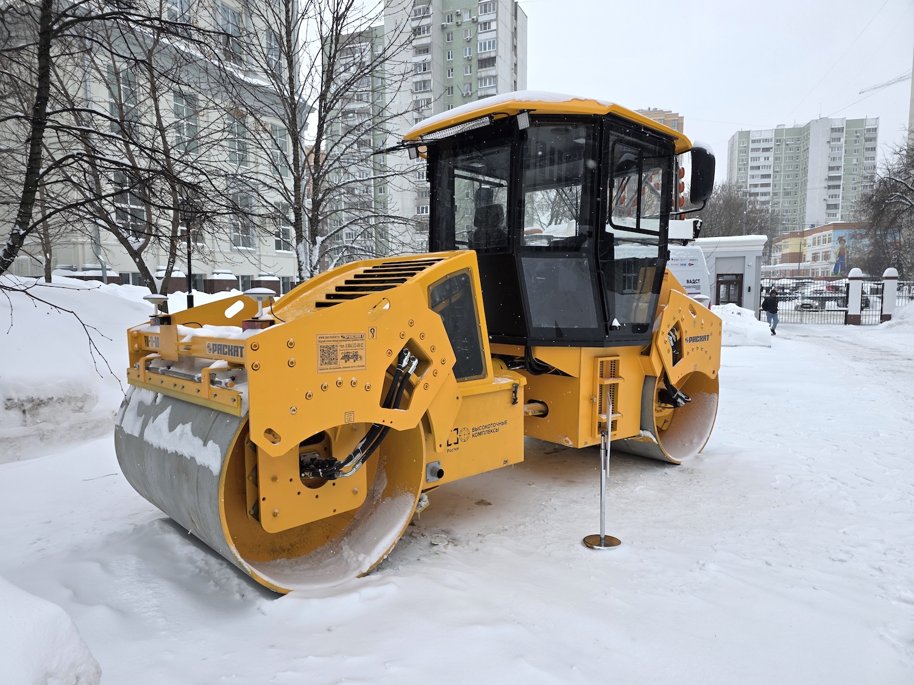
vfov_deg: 58.9
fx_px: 607
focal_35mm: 23
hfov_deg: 73.9
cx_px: 457
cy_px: 342
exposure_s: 1/1704
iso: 80
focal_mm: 6.3
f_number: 1.7
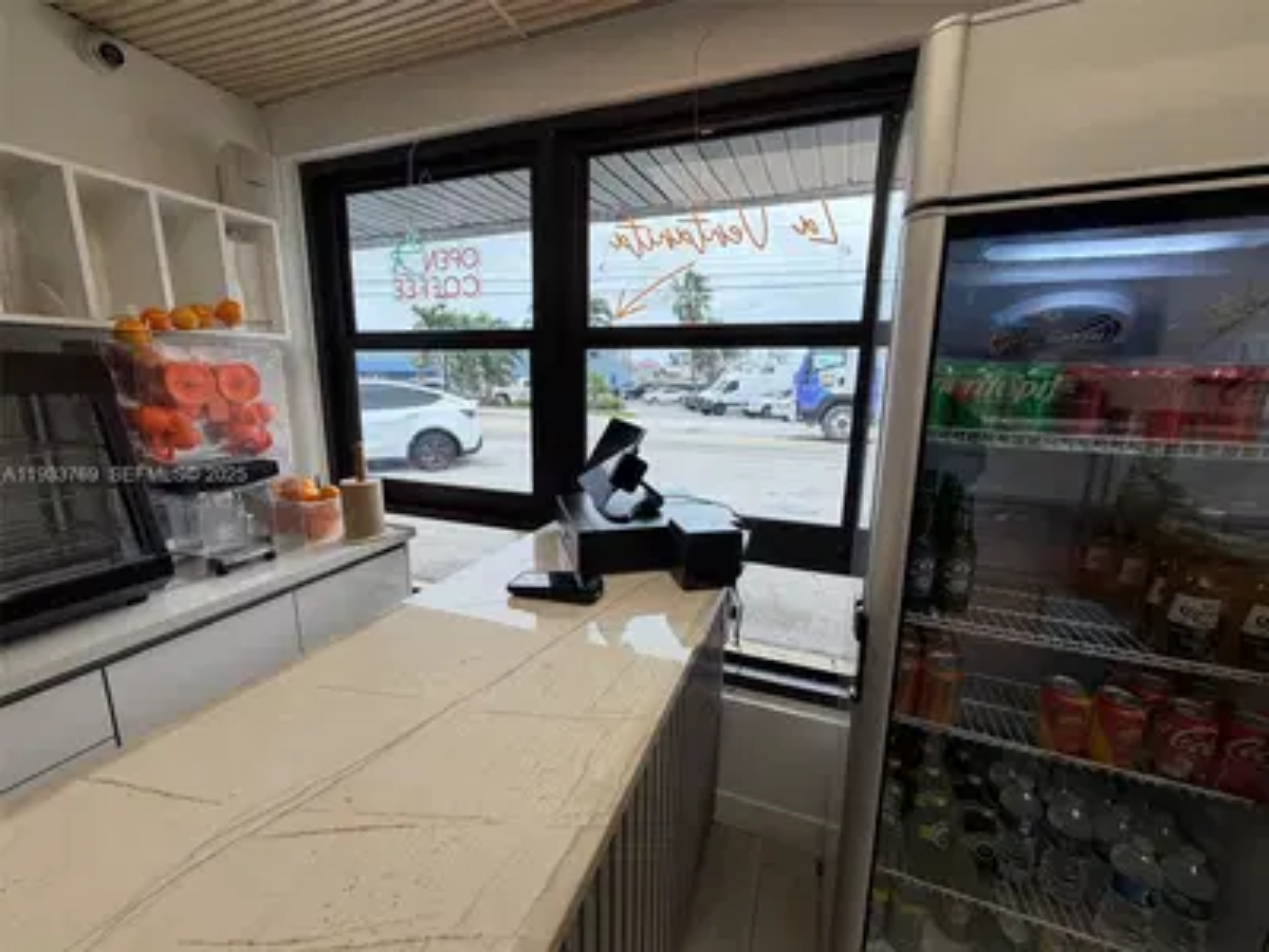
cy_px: 476
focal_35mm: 14
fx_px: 513
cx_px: 634
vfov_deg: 85.7
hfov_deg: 102.1
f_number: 2.2
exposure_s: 1/120
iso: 40
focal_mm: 2.22
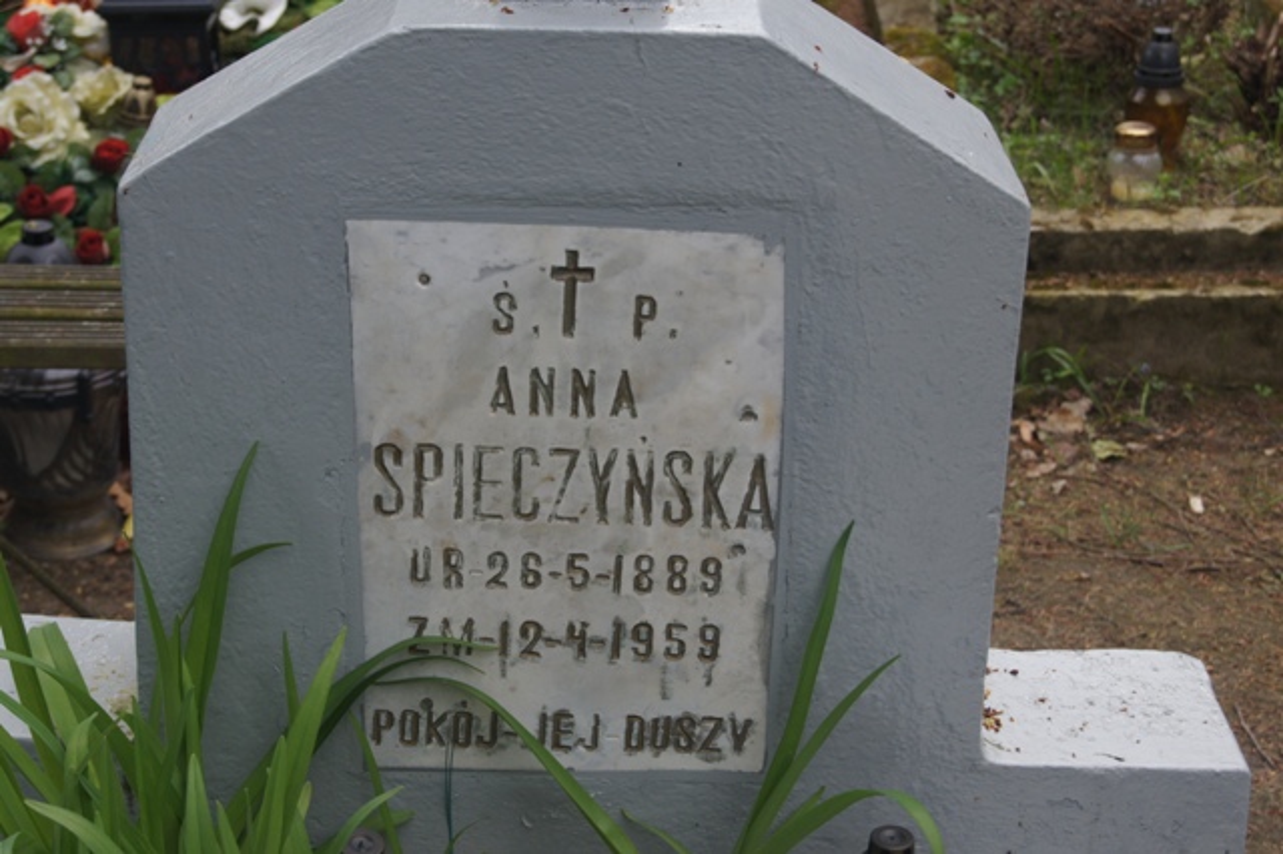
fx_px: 2939
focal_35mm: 82
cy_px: 427
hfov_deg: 24.6
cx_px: 642
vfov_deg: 16.5
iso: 200
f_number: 8
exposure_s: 1/200
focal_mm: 55
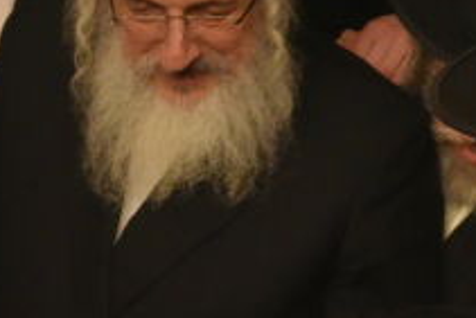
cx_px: 255
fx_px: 3718
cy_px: 621
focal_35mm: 281
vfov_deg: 4.8
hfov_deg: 7.3
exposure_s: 1/80
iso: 3200
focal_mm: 58
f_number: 3.2
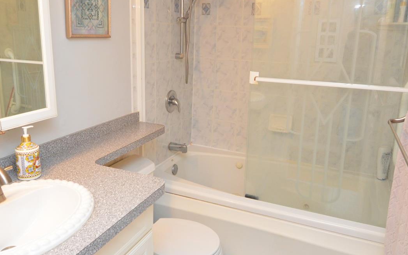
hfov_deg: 66.5
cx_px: 200
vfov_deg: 44.5
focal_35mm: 28
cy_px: 116
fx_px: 311
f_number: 4
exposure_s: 1/60
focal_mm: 12
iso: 800
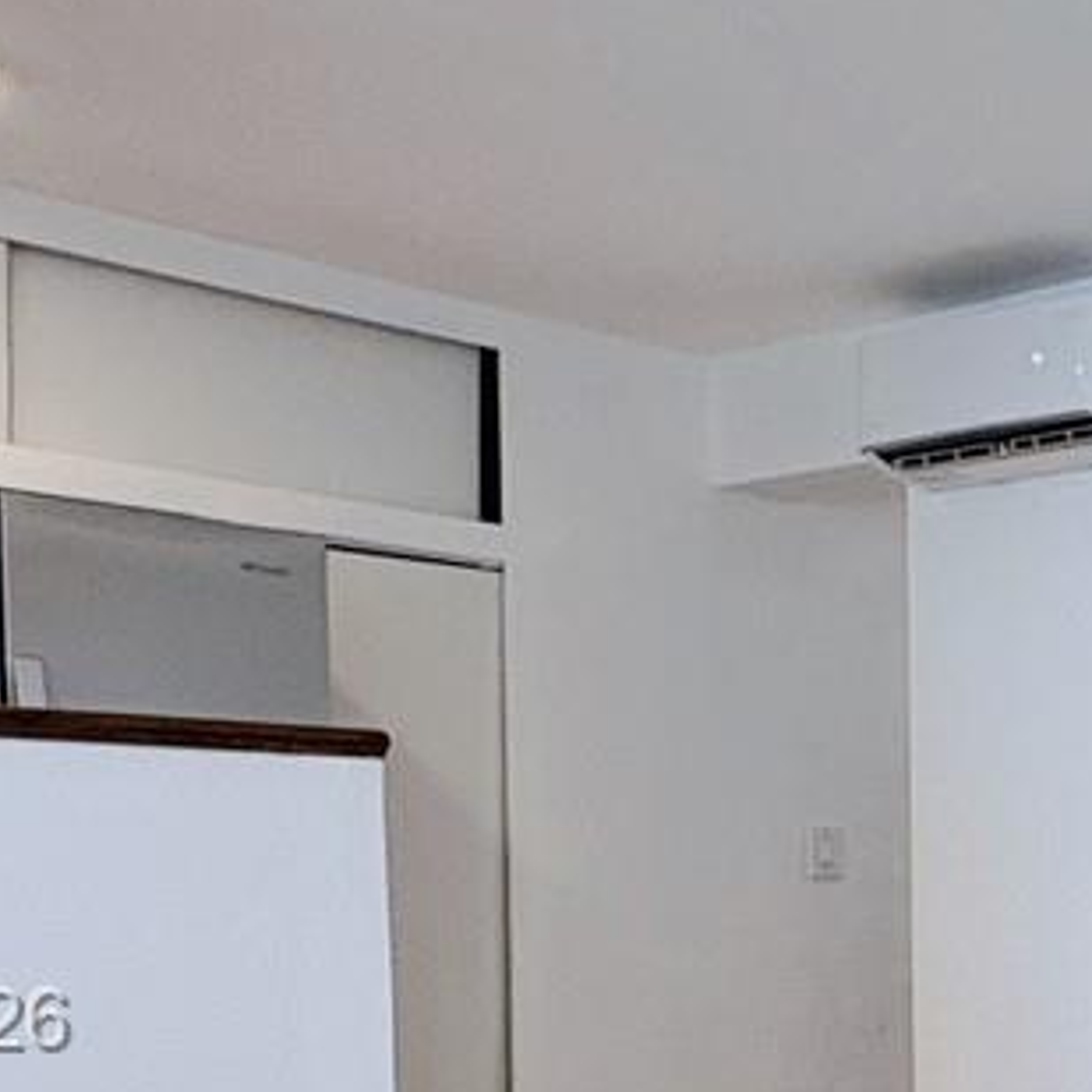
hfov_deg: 21.1
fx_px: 2284
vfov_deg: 25.8
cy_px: 1025
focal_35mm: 64
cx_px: 1795
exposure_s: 1/120
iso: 125
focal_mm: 2.22
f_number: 2.2
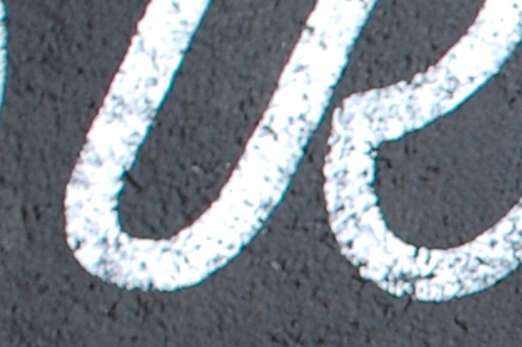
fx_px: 4681
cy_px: 790
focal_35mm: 323
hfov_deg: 6.1
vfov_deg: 4.2
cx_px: 1240
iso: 400
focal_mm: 30
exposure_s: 1/60
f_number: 4
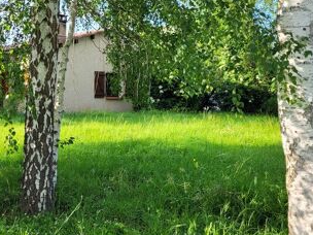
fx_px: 371
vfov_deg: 34.9
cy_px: 83
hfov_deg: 44.1
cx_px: 74
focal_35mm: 41
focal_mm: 5.4
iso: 40
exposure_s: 1/458
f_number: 1.8
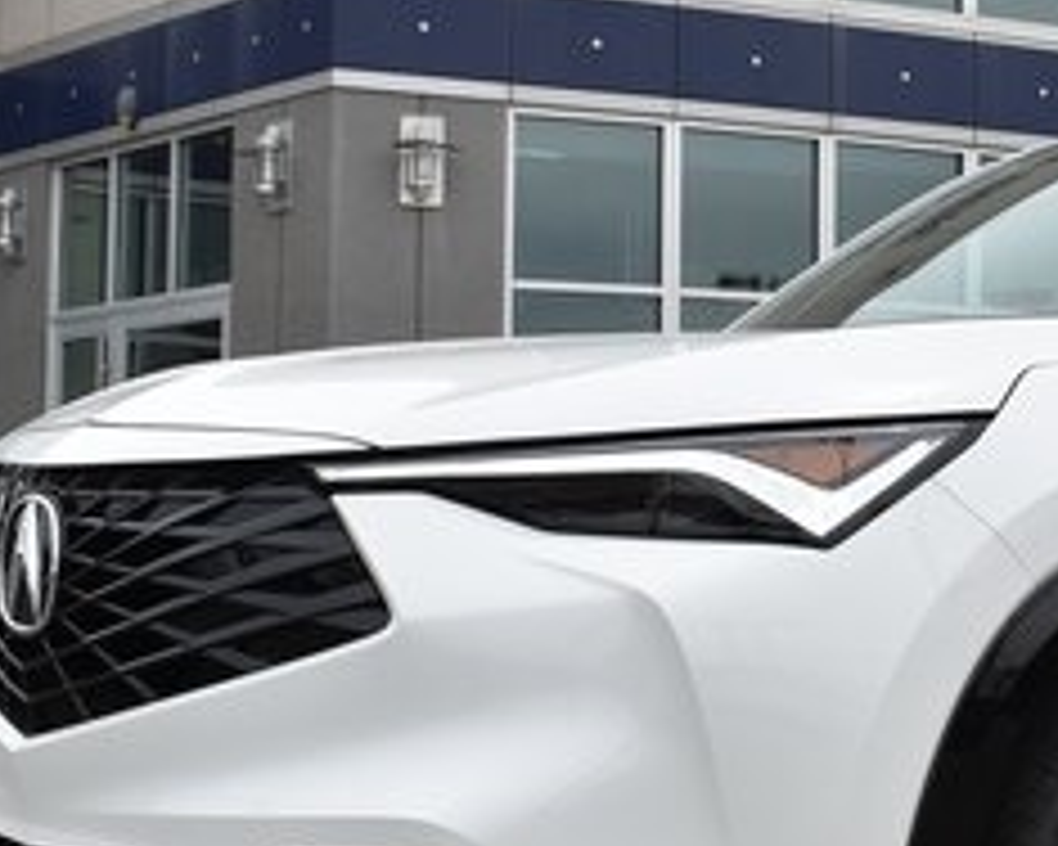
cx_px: 1108
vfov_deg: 17.4
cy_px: 346
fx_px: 2764
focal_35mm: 88
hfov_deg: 20.8
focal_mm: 23
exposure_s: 1/320
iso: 100
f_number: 9
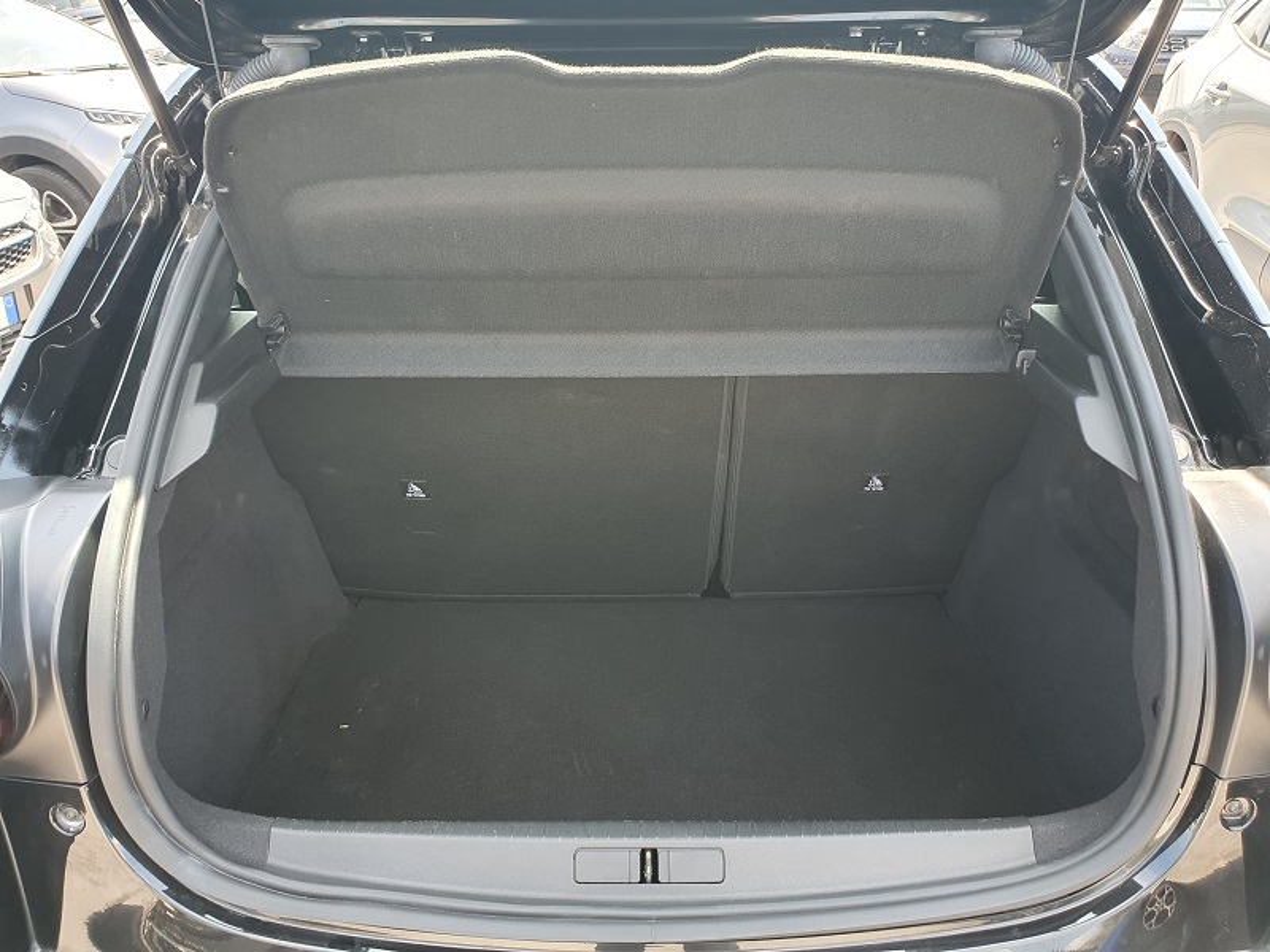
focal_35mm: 26
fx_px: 954
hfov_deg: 67.3
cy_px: 476
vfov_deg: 53.1
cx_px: 635
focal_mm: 4.32
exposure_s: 1/100
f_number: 2.4
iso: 64
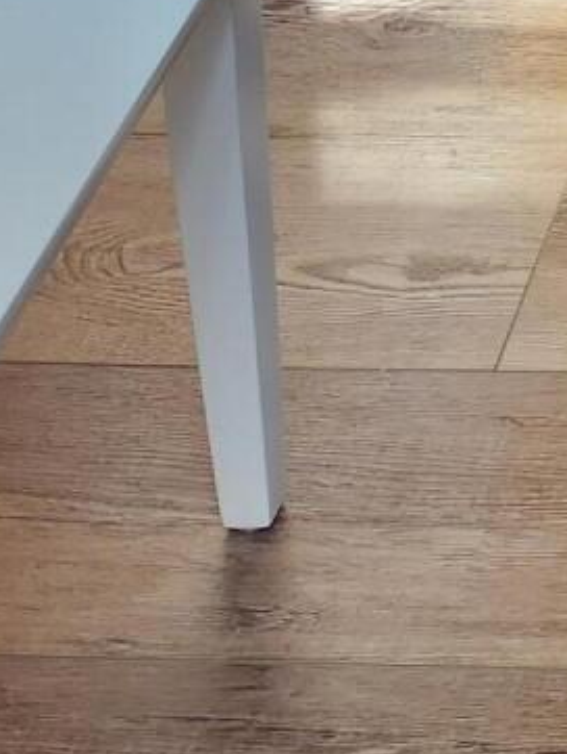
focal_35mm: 127
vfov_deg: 11.7
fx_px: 2770
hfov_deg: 10.4
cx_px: 1286
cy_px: -1214
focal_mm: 5.4
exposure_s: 1/180
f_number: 1.8
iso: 125
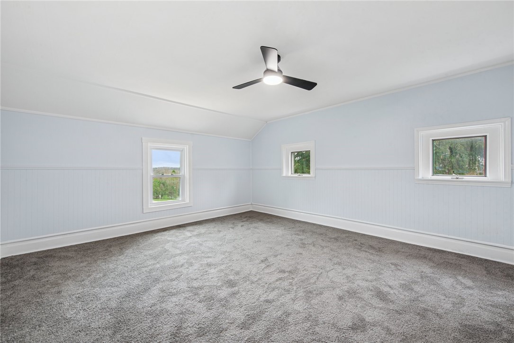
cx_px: 257
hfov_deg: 104.2
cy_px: 172
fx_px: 200
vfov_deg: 81.2
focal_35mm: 14
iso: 50
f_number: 11
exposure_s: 1/2.5
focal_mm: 14
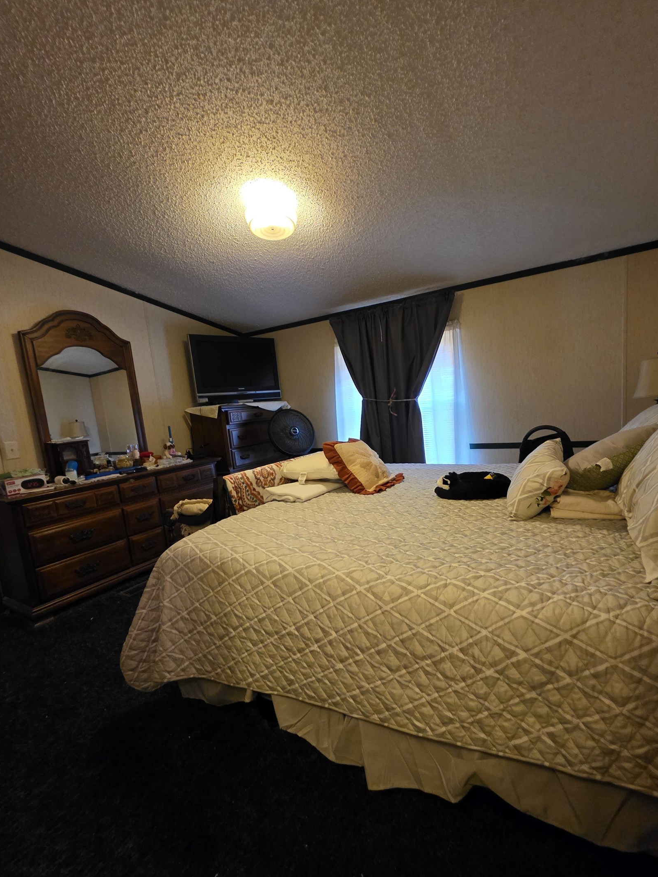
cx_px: 345
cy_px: 455
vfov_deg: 102.0
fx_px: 355
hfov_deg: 85.6
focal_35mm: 14
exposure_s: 1/60
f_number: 1.9
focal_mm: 2.2
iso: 800
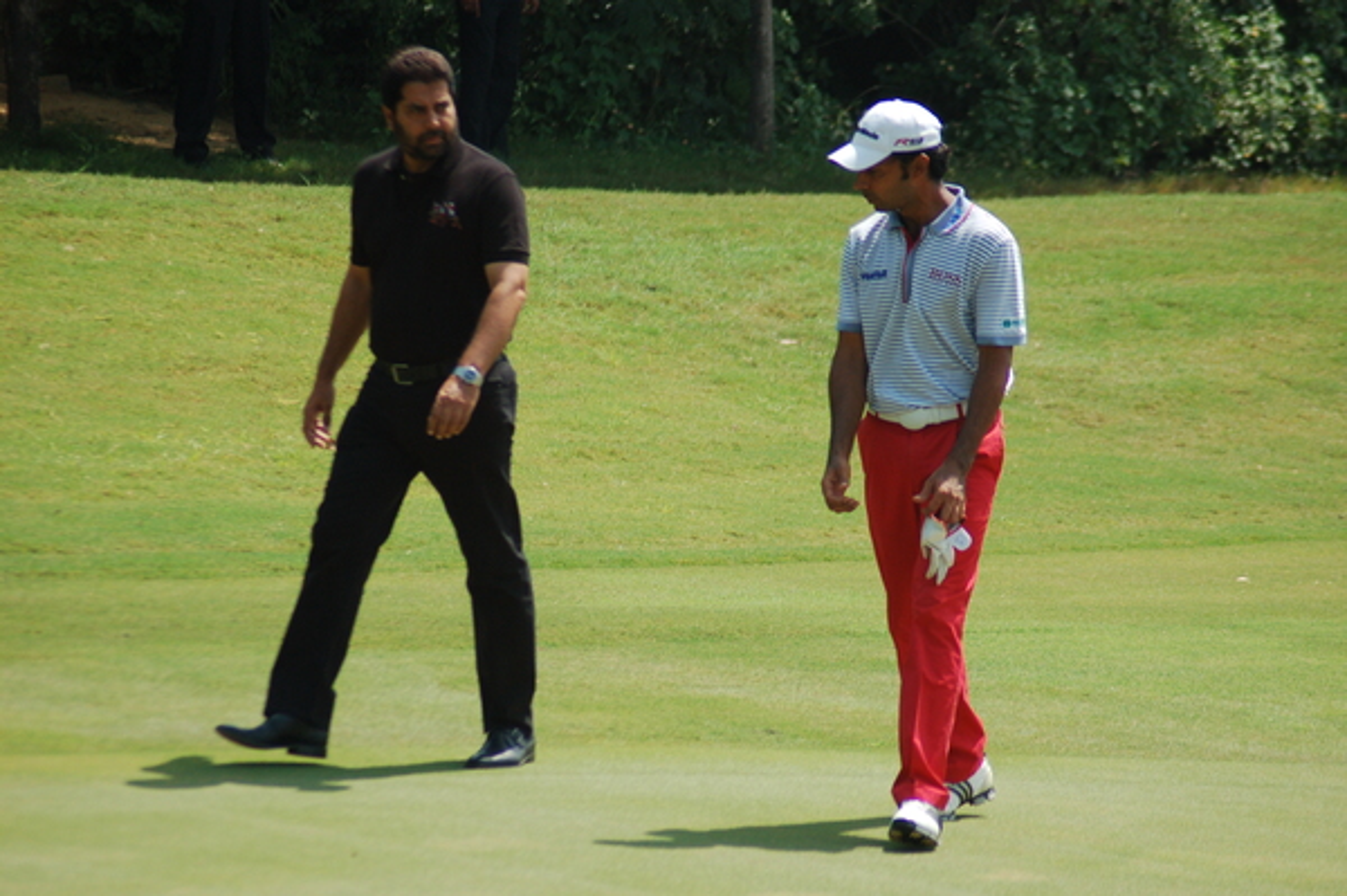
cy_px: 448
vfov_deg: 5.4
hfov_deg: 8.1
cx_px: 674
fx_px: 9533
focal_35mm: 255
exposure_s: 1/1250
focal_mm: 170
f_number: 4.8
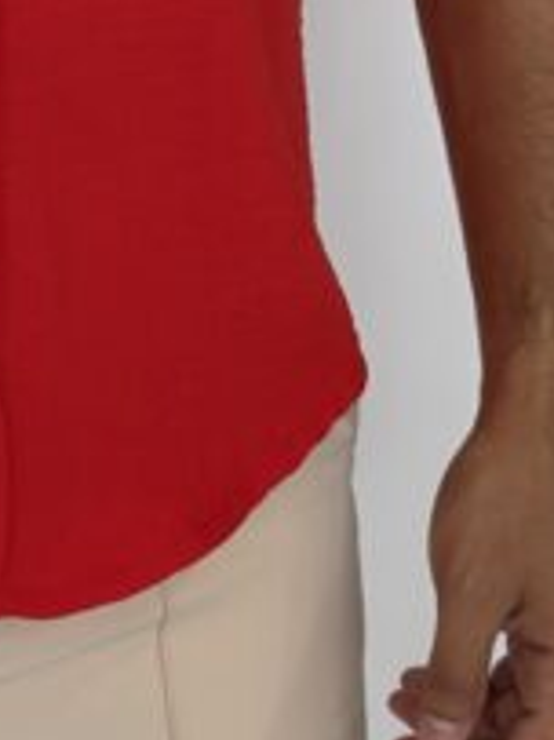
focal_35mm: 181
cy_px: -40
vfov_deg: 10.8
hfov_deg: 8.1
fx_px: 3866
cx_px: -131
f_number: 1.78
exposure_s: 1/121
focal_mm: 6.76
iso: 50
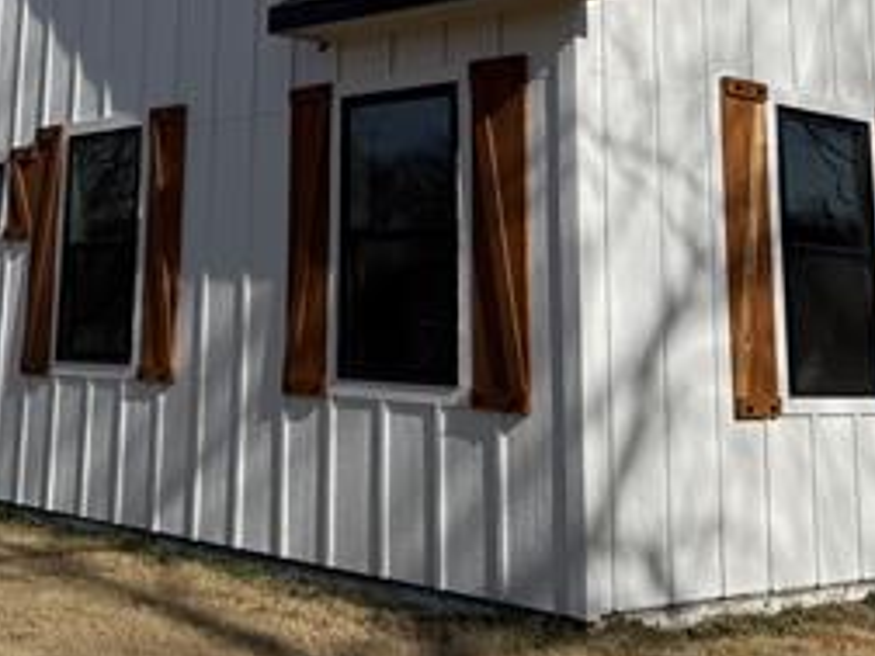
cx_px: 309
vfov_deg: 22.9
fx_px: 1542
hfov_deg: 31.5
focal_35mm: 61
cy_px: -31
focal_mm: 6.76
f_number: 1.78
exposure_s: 1/10309
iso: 80
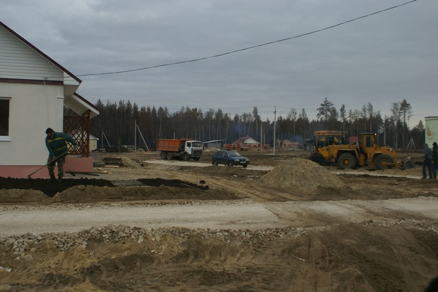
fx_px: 438
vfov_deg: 36.9
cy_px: 146
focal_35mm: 36
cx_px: 219
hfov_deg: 53.1
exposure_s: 1/50
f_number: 6.3
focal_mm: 24
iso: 100
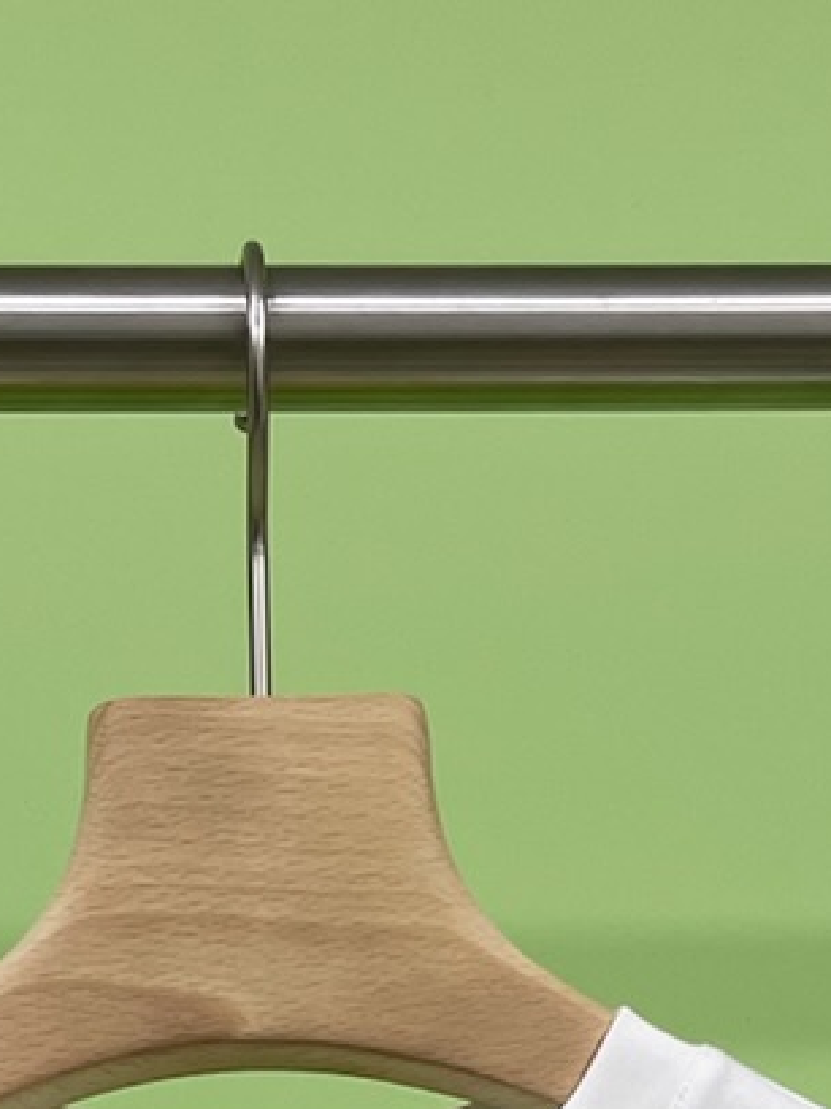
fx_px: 4165
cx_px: 263
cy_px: 2445
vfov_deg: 12.6
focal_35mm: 130
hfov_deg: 11.4
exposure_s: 1/100
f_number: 1.6
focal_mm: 4.2
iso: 40
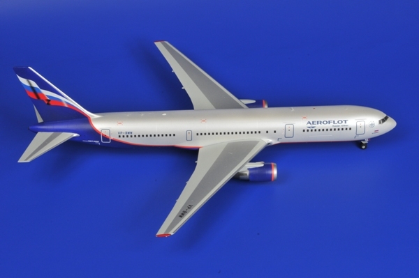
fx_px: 1047
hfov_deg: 22.6
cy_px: 139
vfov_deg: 15.2
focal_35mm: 90
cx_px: 210
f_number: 36
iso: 200
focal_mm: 60
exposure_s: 1/100
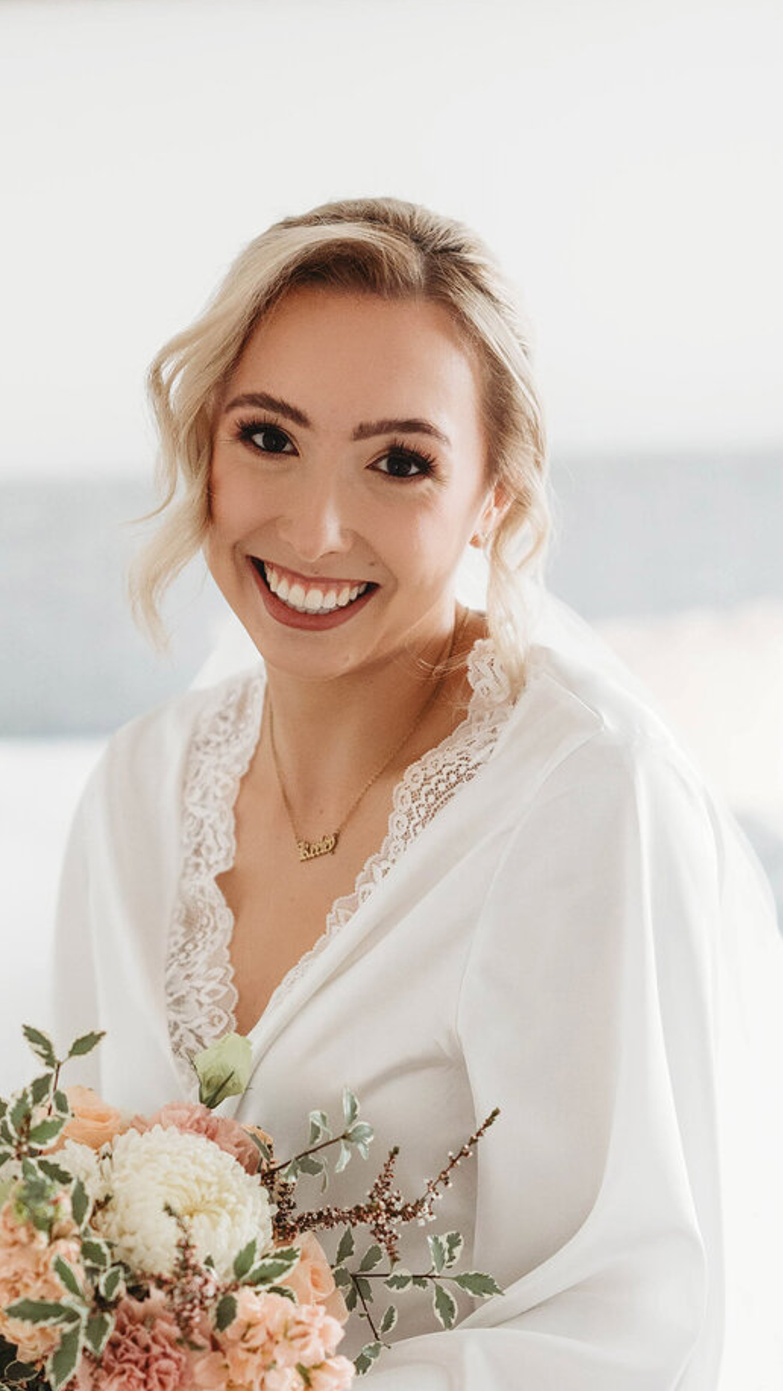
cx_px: 228
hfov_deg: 6.9
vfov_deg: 12.3
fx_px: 6458
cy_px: 866
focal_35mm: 175
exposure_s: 1/200
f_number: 1.8
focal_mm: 85
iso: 1250
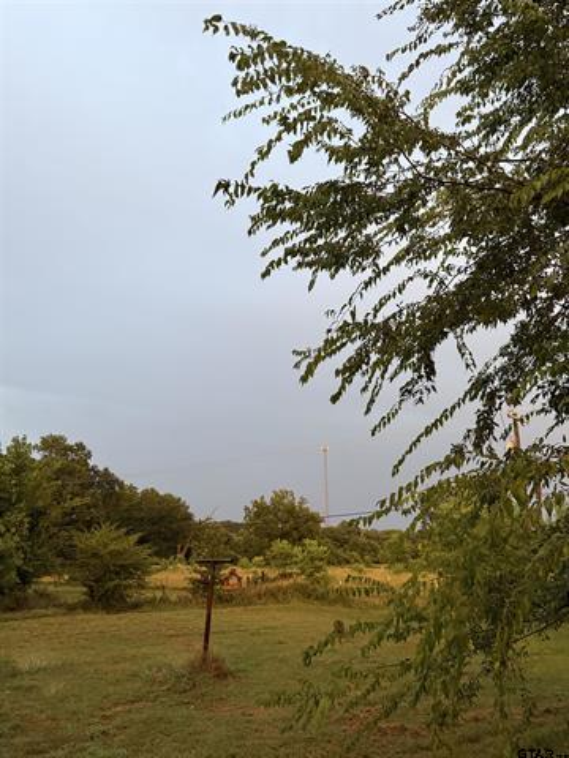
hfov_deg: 56.8
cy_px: 379
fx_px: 526
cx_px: 284
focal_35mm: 24
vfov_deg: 71.6
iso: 640
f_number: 1.78
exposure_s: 1/60
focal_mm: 6.76
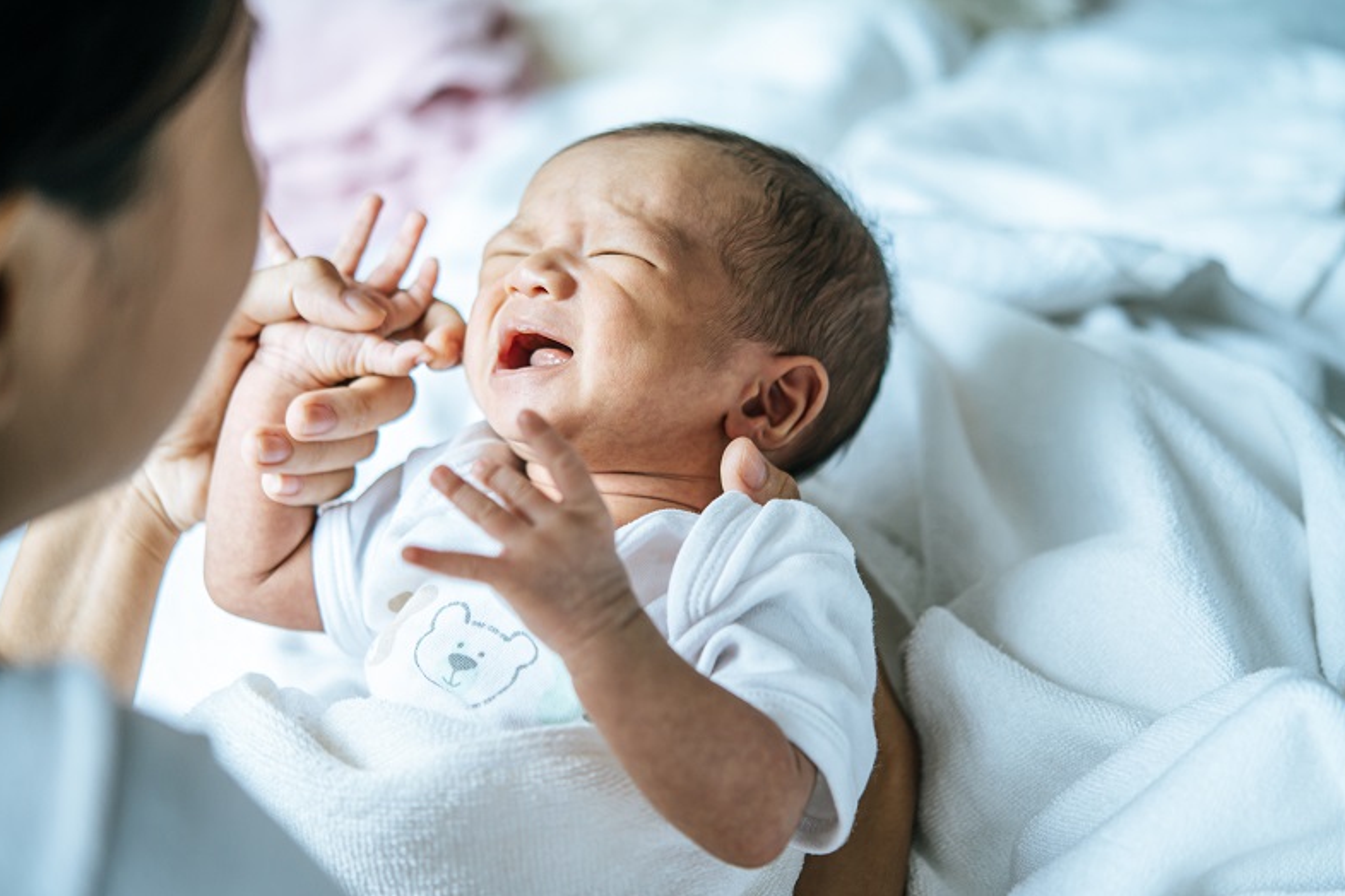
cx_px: 679
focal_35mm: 61
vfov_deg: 22.3
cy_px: 451
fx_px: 2279
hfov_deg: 32.9
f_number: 3
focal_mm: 60
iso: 320
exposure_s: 1/250
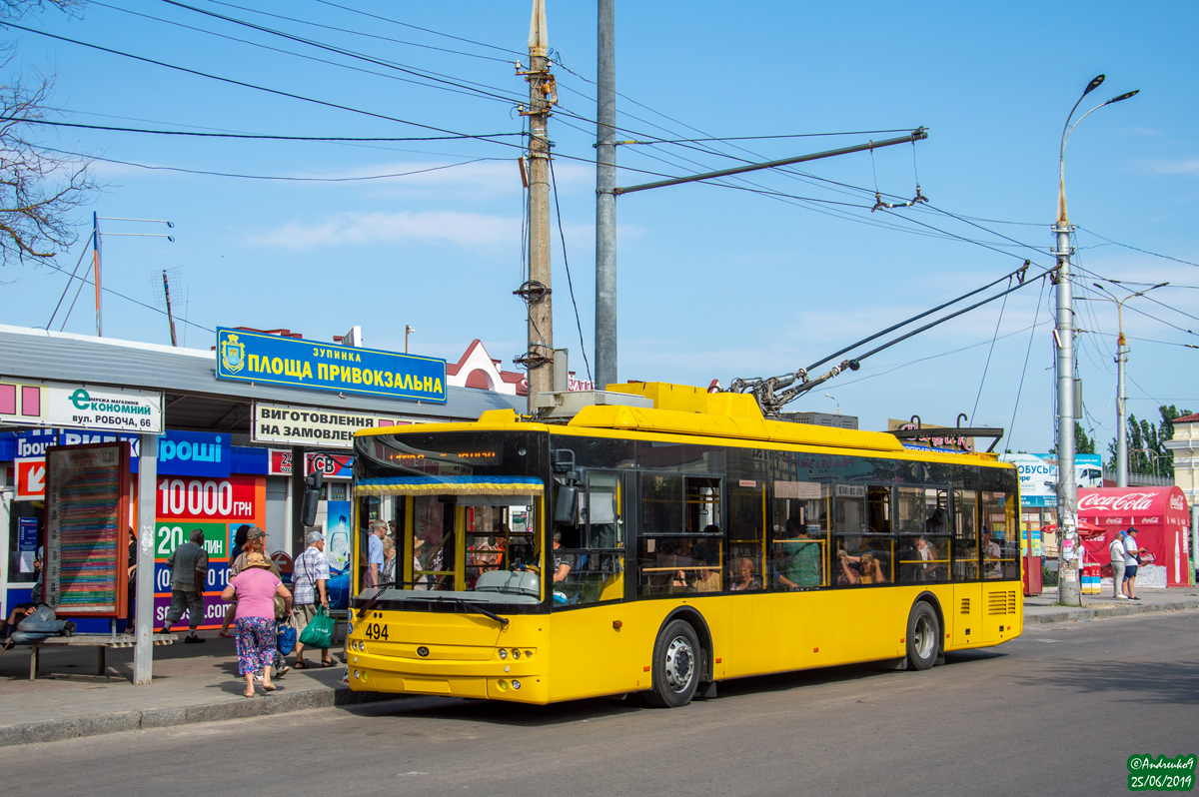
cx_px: 600
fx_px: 1597
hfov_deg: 41.1
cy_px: 398
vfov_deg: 28.0
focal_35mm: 48
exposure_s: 1/640
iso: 100
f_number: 7.1
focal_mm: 32
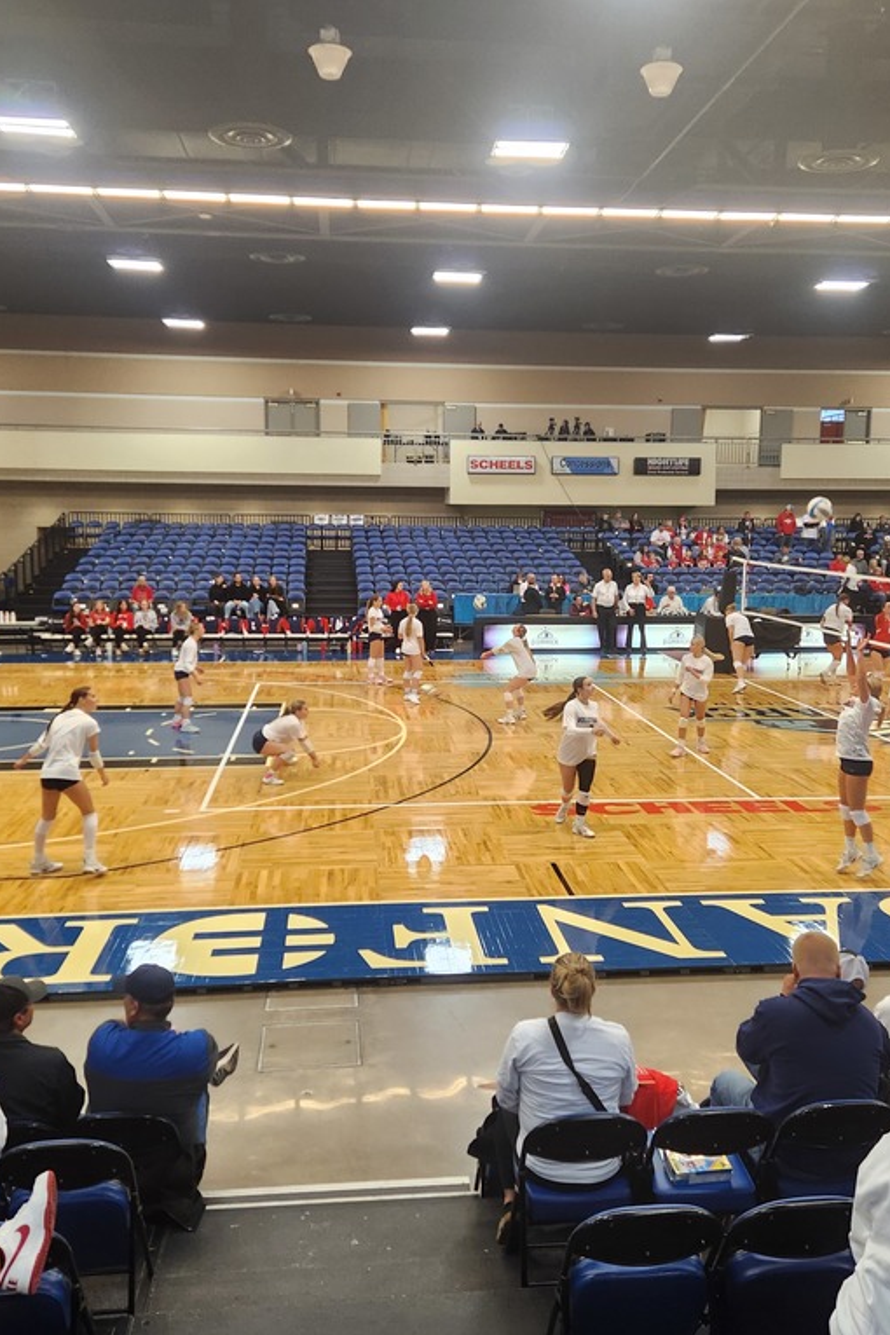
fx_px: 1187
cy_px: 667
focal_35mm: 32
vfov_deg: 58.7
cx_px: 482
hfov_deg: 41.1
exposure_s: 1/180
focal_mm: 5.4
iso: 200
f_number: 1.8
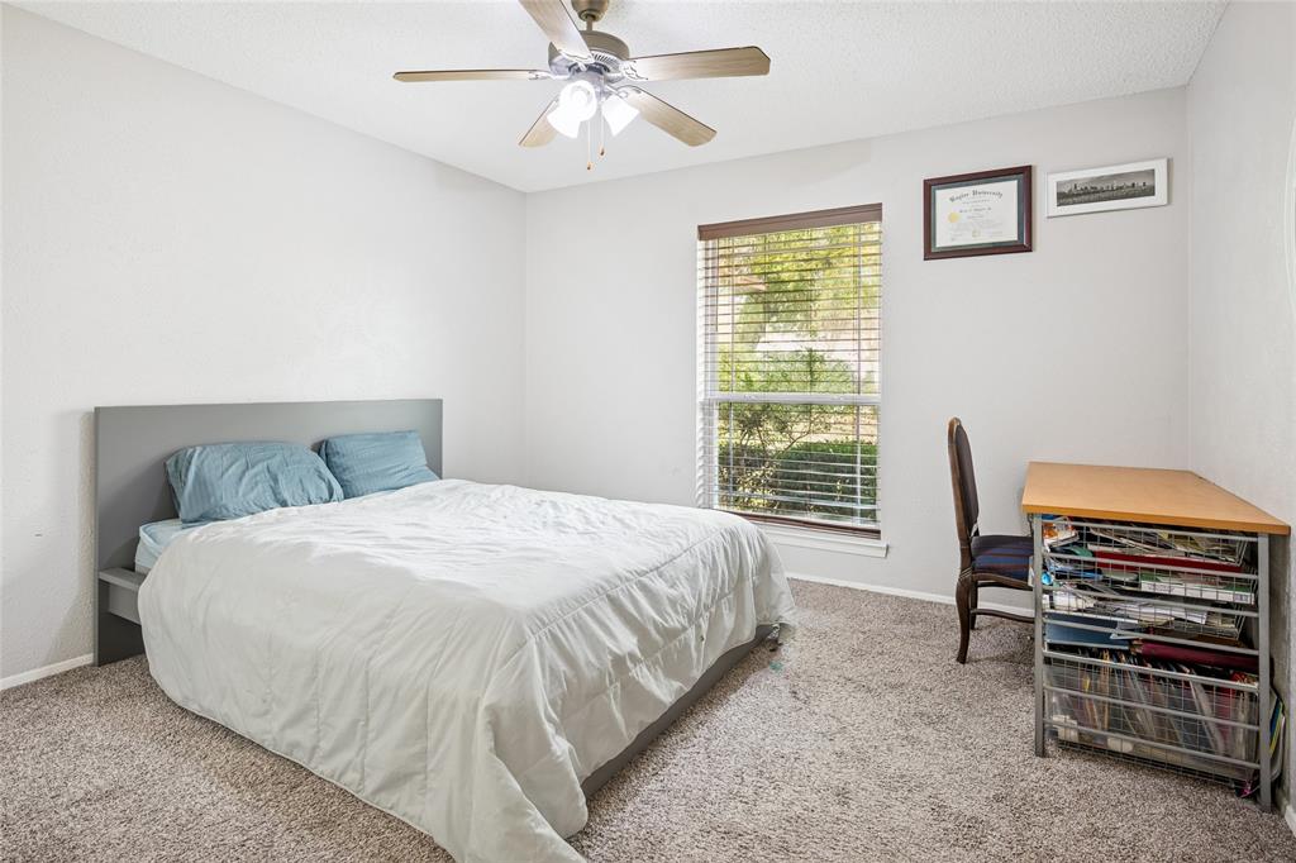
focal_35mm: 18
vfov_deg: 67.3
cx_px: 648
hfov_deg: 90.0
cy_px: 432
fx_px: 648
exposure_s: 1/1.67
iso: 320
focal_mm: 18
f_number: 8
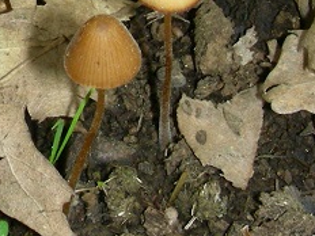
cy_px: -28
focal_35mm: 131
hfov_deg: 14.7
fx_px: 1192
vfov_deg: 11.2
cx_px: -22
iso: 50
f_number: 6.8
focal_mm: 6.3
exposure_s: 1/60.1
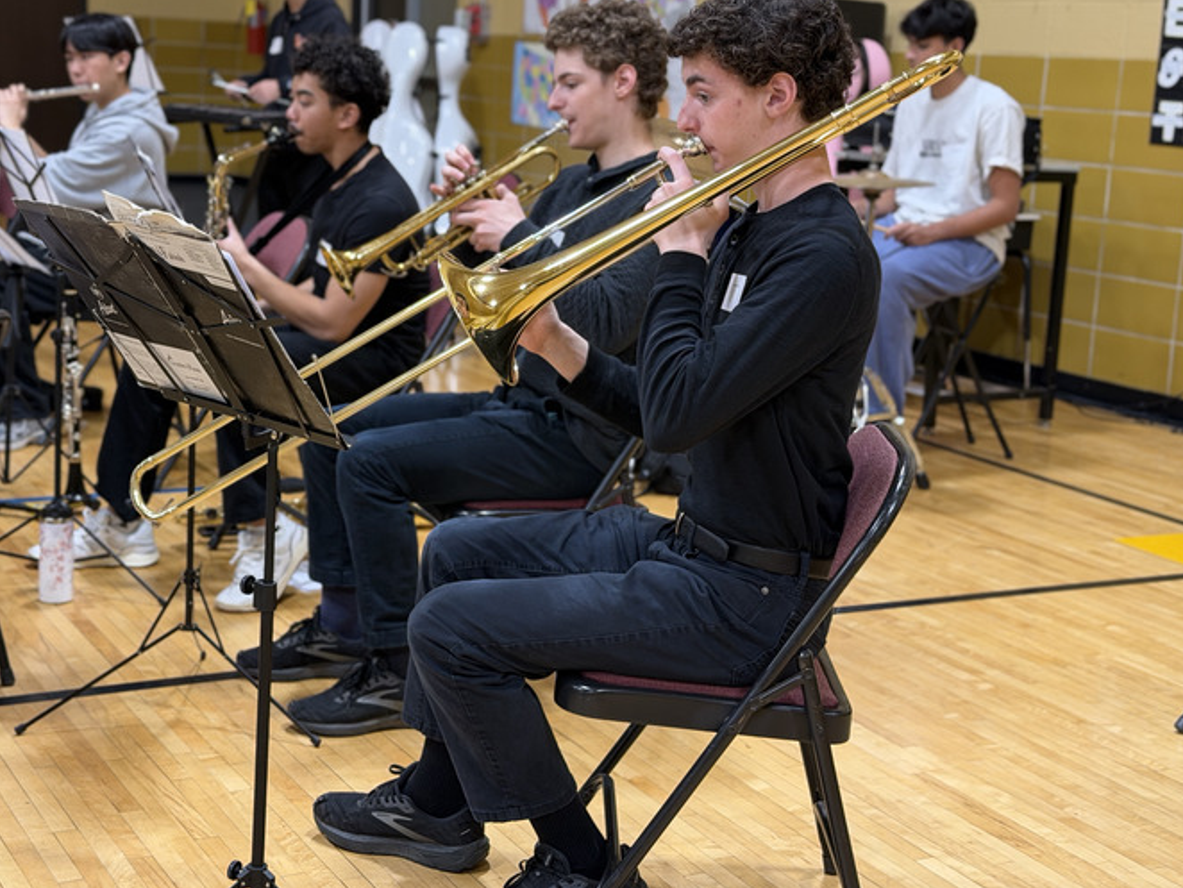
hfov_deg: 33.2
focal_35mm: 58
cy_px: 382
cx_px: 543
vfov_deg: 25.2
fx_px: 1983
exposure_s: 1/60
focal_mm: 6.76
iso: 200
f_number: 1.78
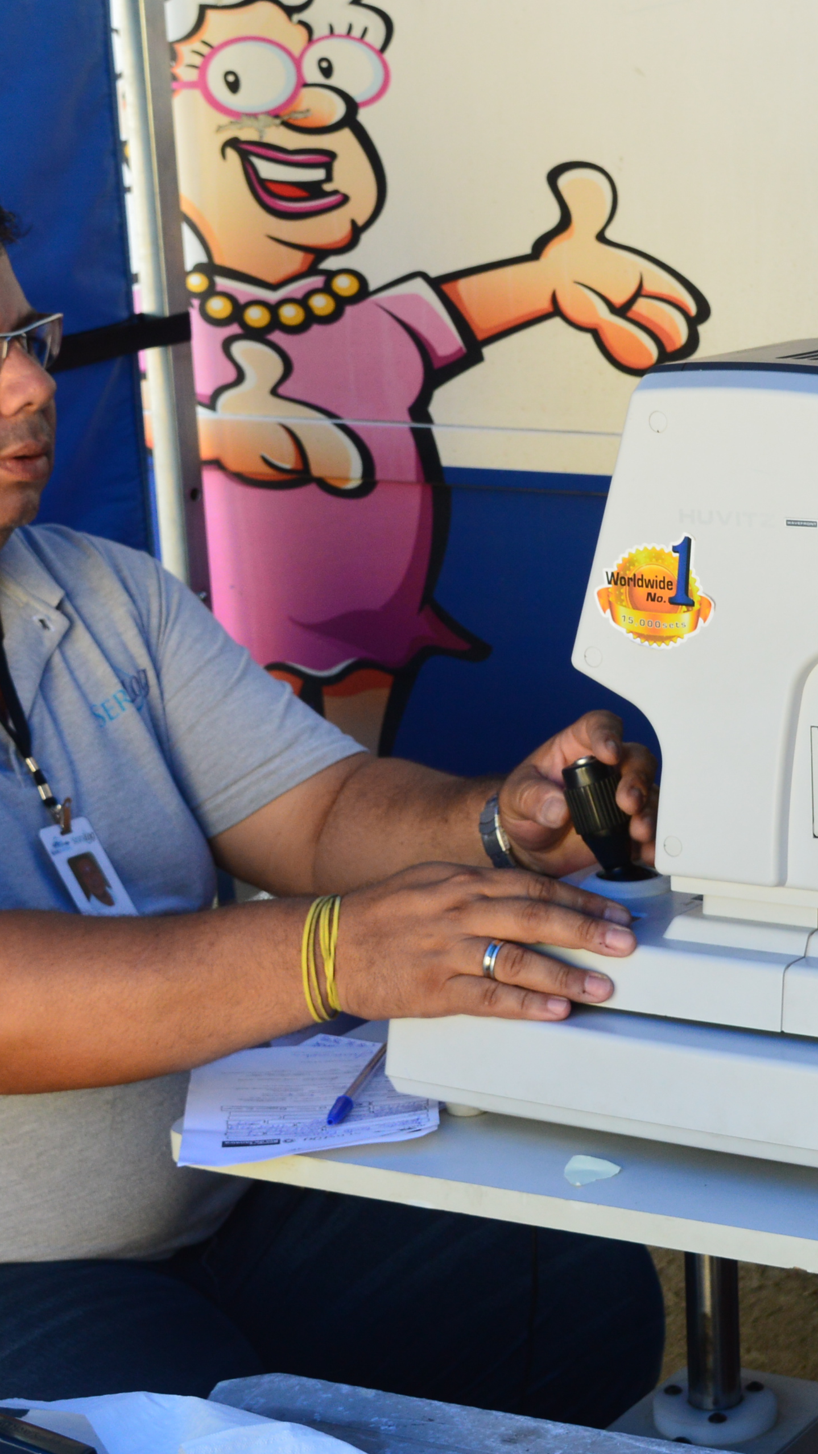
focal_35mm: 86
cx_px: 617
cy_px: 712
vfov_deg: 24.8
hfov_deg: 14.0
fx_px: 3313
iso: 400
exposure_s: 1/80
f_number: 8
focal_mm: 31
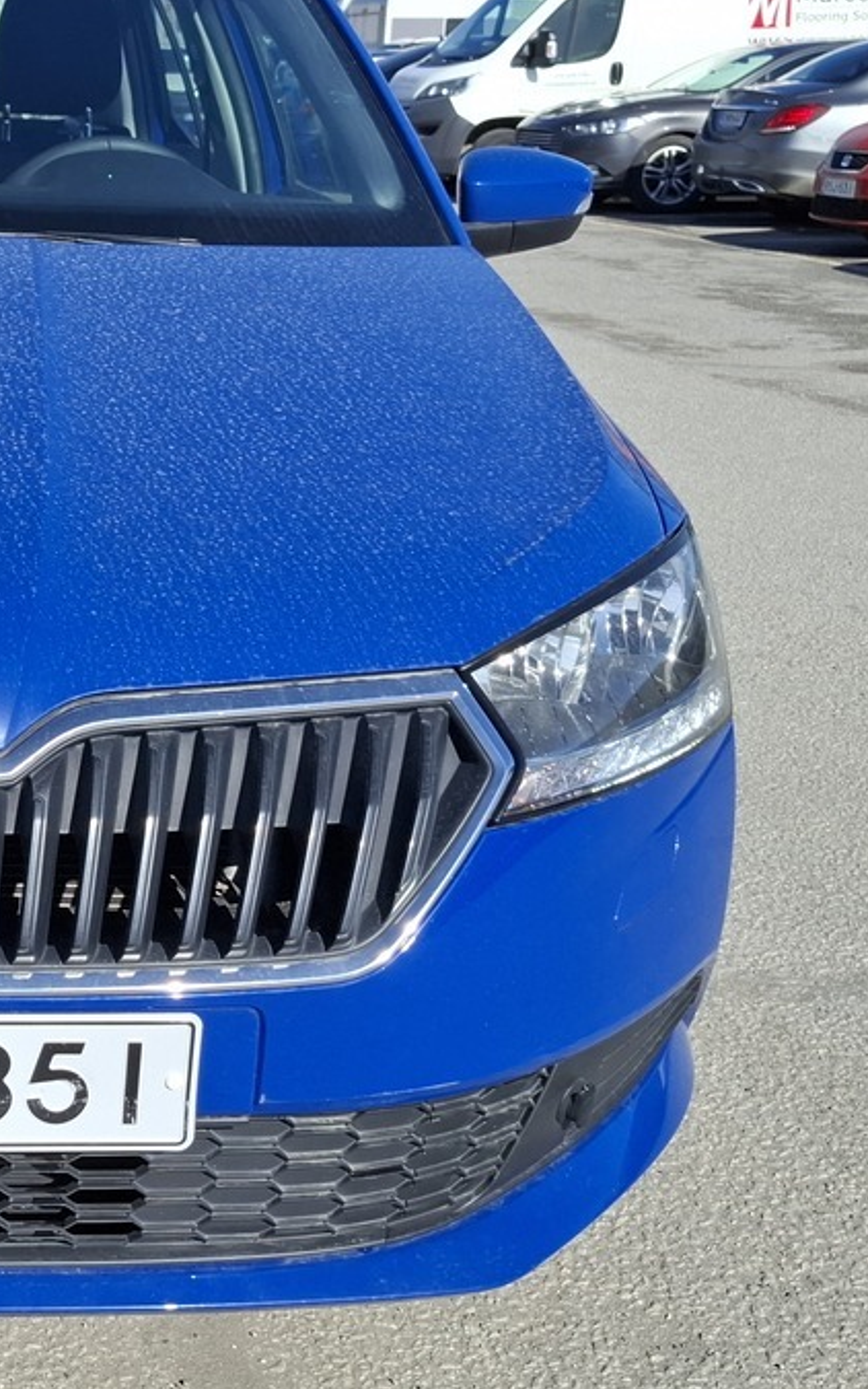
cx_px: -80
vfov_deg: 38.9
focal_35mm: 52
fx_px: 1968
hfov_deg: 23.4
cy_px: 728
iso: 50
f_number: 1.8
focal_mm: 5.54
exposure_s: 1/2299
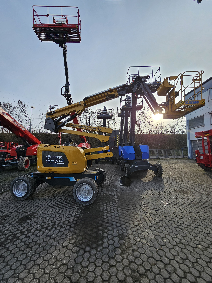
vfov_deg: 106.2
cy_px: 142
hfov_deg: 89.9
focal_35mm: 13
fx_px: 106
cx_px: 106
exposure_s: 1/1667
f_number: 2.2
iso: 50
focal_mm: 2.2
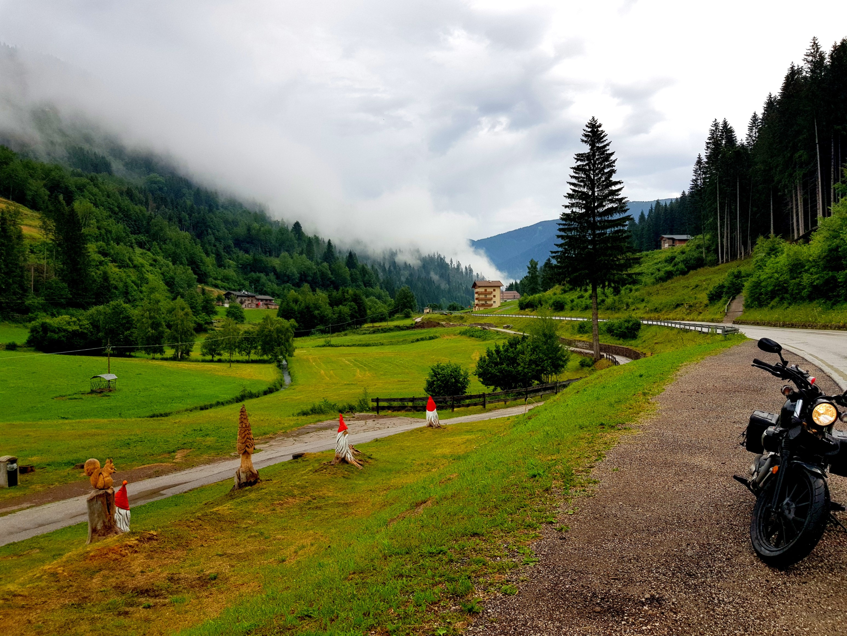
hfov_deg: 67.3
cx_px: 424
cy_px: 318
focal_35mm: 26
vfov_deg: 53.1
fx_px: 636
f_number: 1.7
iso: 40
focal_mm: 4.3
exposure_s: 1/1524
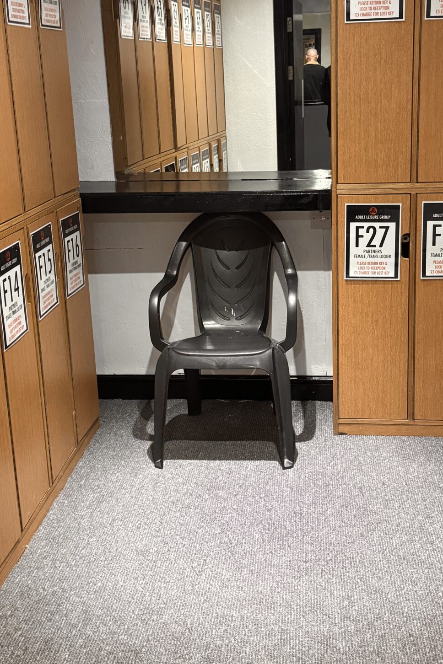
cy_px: 251
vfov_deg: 44.2
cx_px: 277
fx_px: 812
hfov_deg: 30.4
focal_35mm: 44
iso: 800
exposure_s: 1/50
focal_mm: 6.76
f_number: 1.78
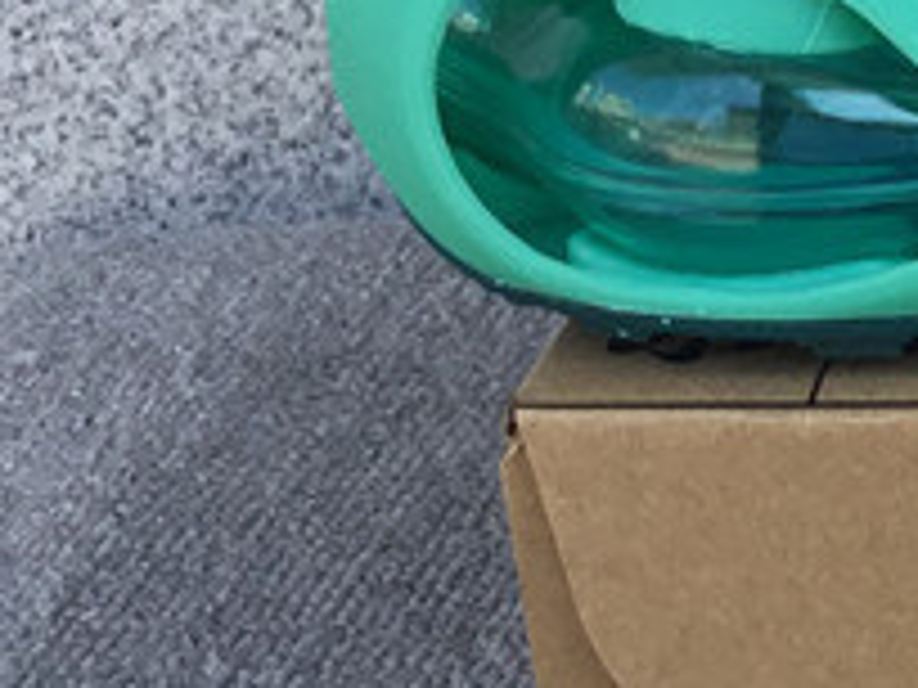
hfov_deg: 12.9
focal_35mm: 137
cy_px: 97
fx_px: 3633
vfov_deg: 10.8
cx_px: 1732
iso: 25
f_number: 2.4
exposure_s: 1/158
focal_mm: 3.3
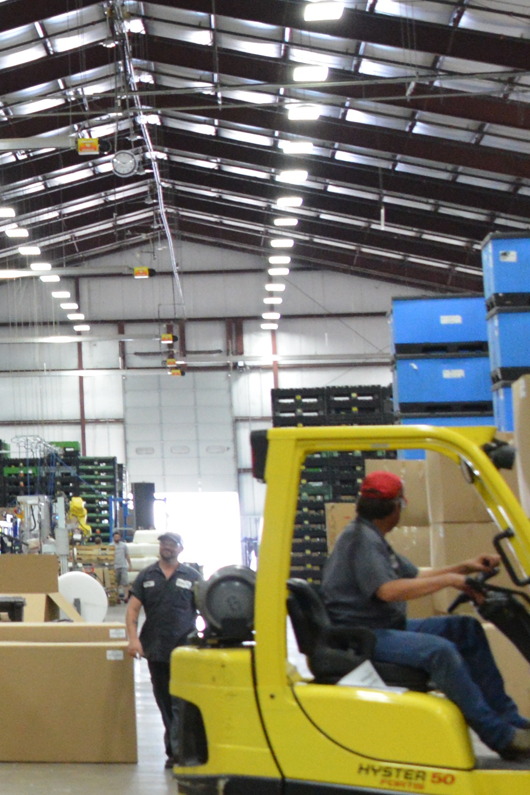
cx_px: -800
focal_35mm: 134
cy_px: 62
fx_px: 2959
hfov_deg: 9.1
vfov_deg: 15.1
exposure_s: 1/125
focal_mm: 32
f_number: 5.6
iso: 3200
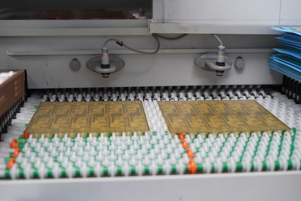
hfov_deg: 39.6
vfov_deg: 27.0
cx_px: 150
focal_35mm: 50
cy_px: 100
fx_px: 418
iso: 250
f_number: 2.8
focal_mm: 50
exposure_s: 1/80
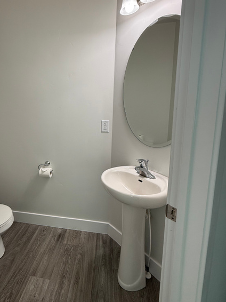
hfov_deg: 66.7
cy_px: 133
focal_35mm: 19
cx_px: 75
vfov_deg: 84.3
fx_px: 166
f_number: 2.2
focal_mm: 2.22
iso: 80
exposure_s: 1/120
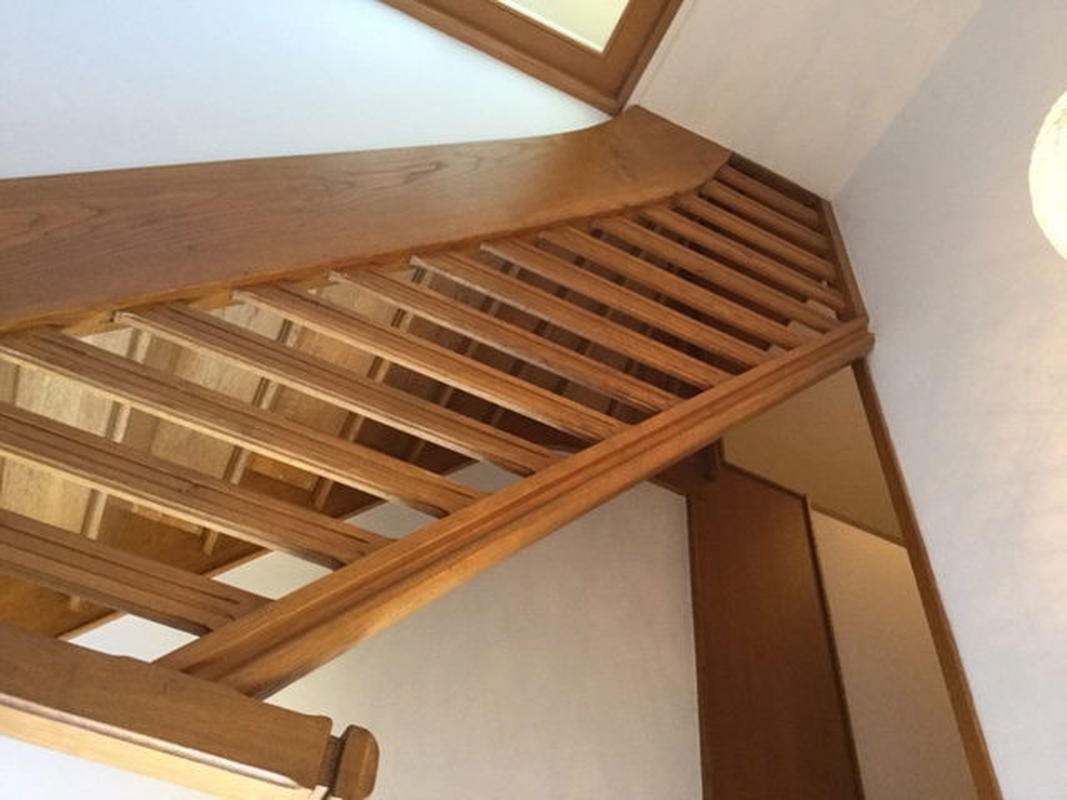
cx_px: 534
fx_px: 956
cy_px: 400
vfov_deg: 45.4
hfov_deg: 58.4
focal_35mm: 31
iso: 200
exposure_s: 1/33
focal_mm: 3.3
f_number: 2.4
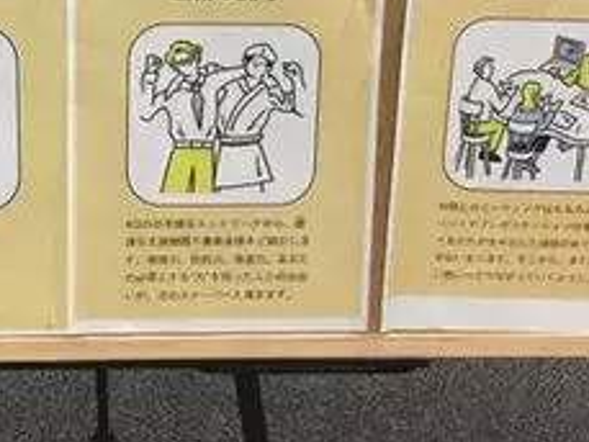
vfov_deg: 18.9
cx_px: 87
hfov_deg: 25.1
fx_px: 1294
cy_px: 0
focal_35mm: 76
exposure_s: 1/30
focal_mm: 4.15
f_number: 2.2
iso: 64
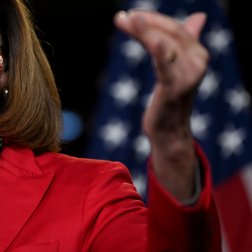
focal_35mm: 363
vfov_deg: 4.8
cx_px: 42
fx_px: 2990
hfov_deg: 4.8
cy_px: 102
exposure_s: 1/320
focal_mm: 185
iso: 640
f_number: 2.8
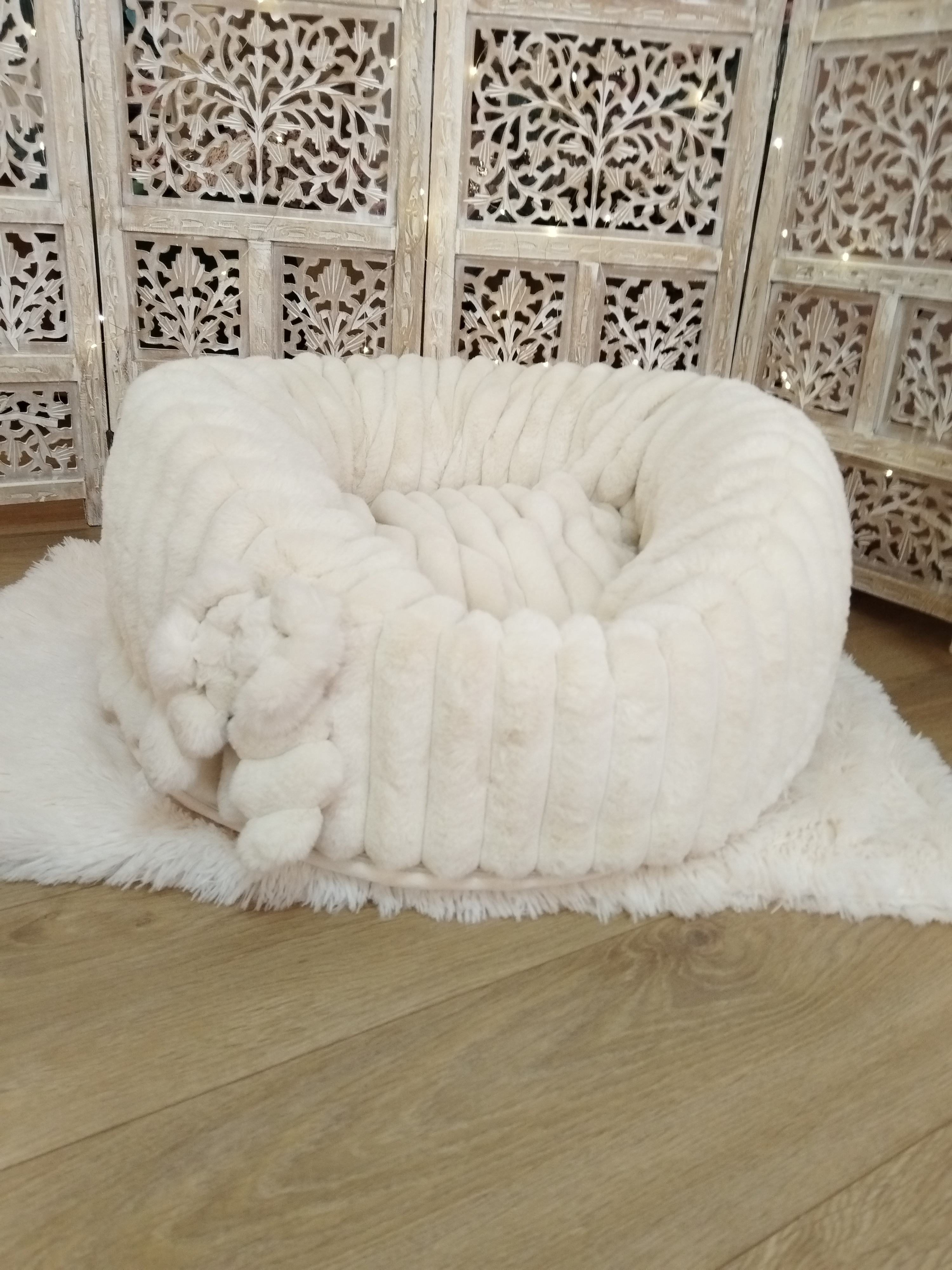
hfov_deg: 53.1
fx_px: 953
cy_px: 635
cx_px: 476
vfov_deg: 67.3
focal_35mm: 26
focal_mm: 4.95
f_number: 1.9
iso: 640
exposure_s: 1/50
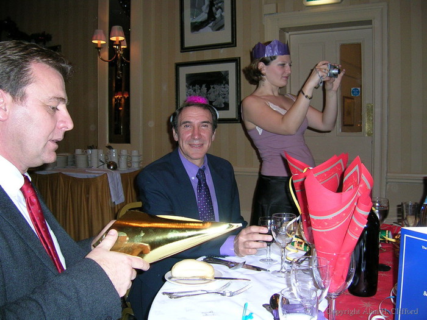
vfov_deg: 40.7
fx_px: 432
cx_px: 214
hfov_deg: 52.6
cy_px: 160
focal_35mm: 35
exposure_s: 1/60
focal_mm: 5.4
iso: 100
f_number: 2.8
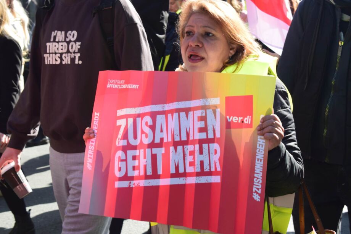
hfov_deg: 24.6
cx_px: 176
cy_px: 117
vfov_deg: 16.5
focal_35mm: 82
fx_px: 804
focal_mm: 55
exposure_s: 1/200
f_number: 10
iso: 400
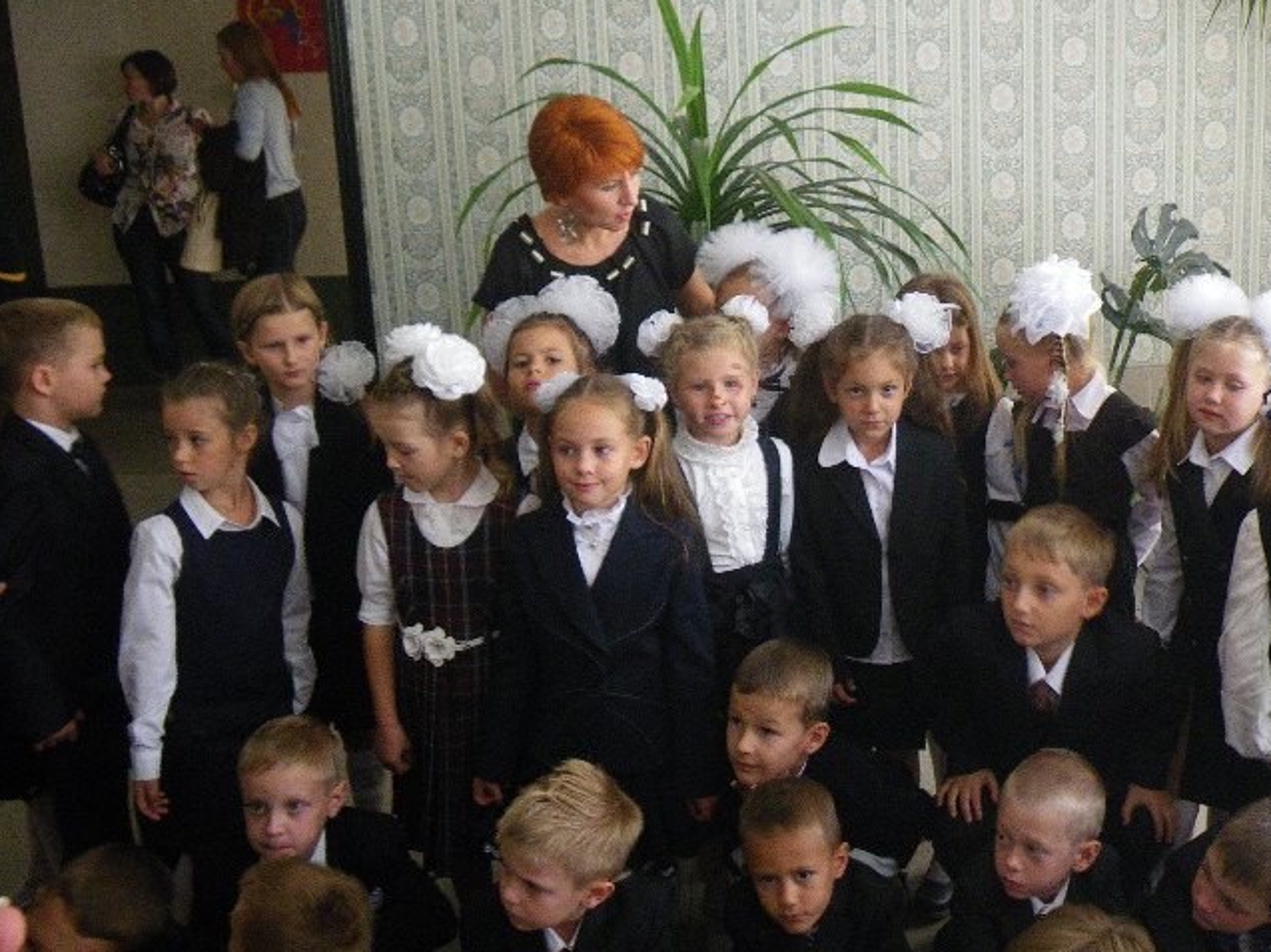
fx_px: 1394
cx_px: 854
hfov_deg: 48.1
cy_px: 323
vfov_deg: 37.3
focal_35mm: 38
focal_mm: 5
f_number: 3.5
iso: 320
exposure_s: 1/50
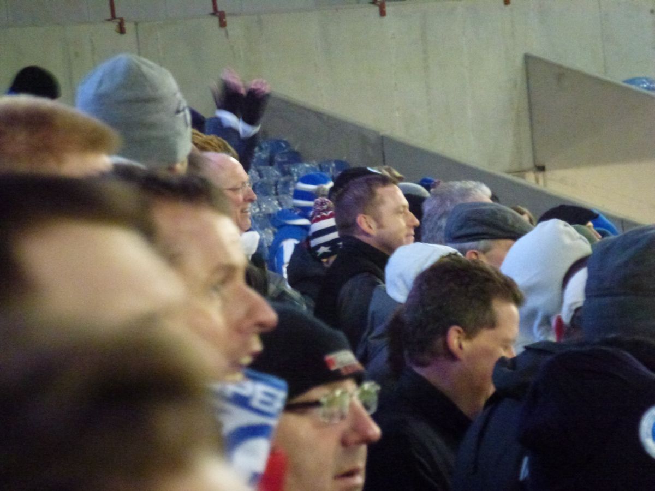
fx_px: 4390
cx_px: 328
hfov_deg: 8.5
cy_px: 246
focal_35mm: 232
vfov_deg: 6.4
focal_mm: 41.5
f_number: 5.6
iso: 1600
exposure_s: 1/15
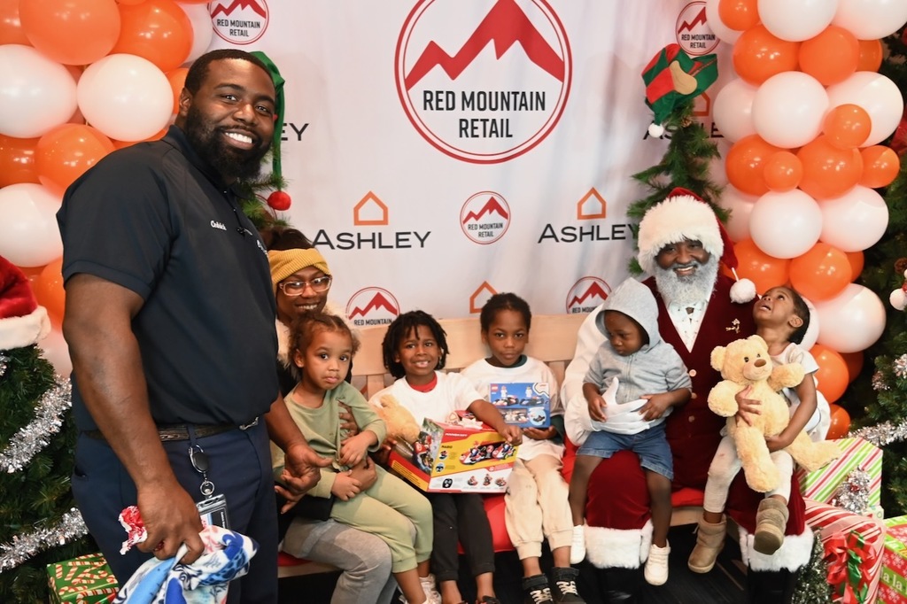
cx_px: 454
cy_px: 302
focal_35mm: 26
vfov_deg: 48.7
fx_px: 667
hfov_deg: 68.4
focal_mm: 26.5
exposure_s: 1/100
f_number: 4
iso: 3200
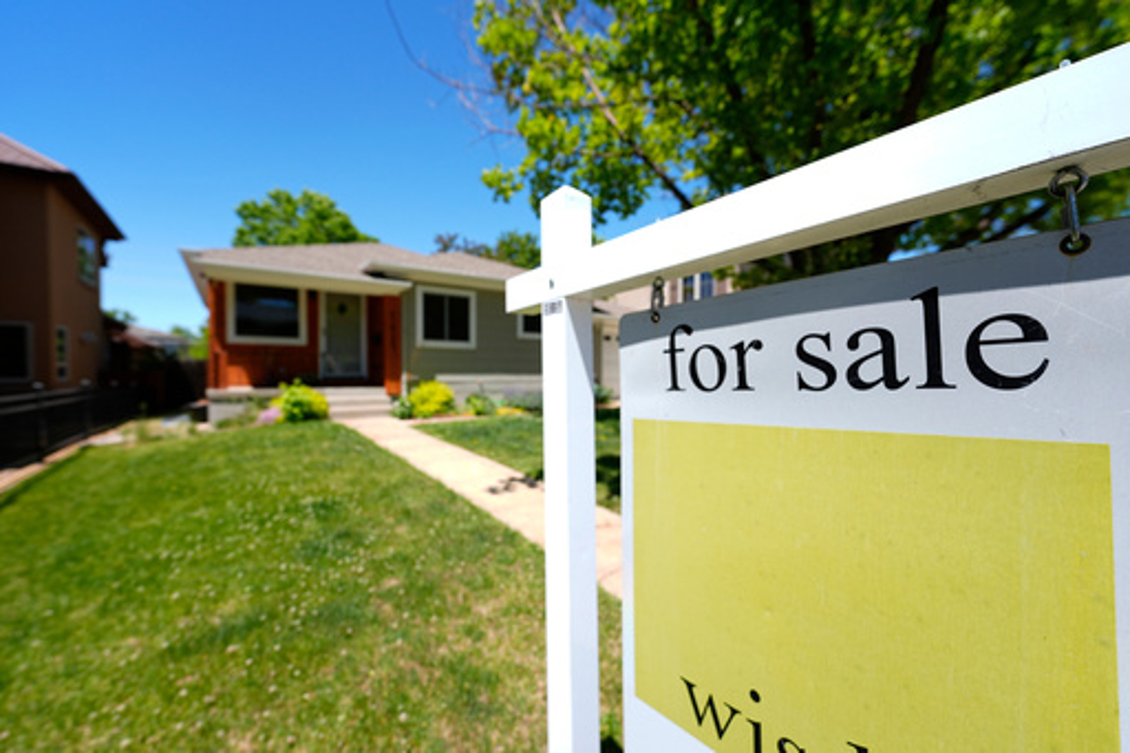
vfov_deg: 81.2
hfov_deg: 104.3
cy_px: 376
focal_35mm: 14
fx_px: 439
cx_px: 565
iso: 200
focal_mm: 14
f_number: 3.2
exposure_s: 1/2000
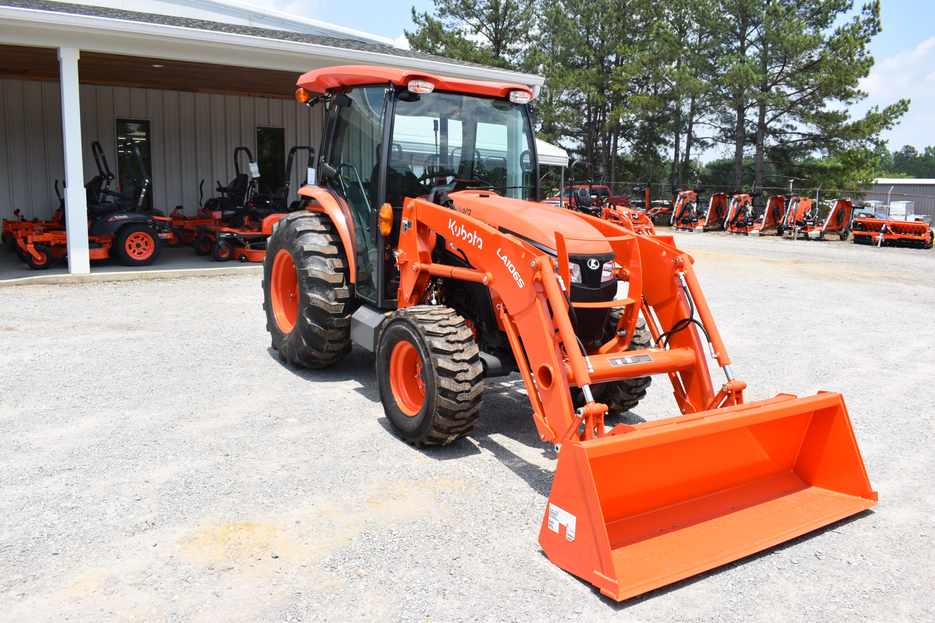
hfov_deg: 67.4
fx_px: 701
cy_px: 312
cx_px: 468
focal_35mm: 27
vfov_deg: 47.9
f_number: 8
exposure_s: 1/250
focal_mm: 18
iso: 125
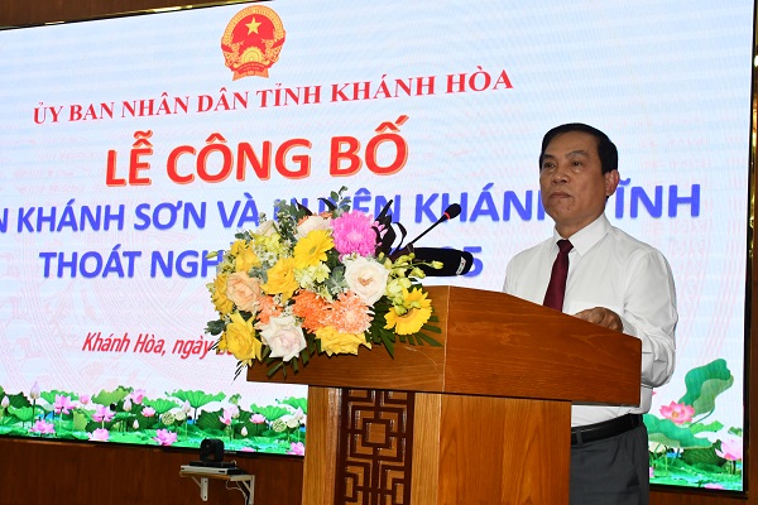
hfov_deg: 29.2
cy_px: 252
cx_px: 379
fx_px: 1453
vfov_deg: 19.7
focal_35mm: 69
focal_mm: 46
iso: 3600
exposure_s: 1/80
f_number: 14
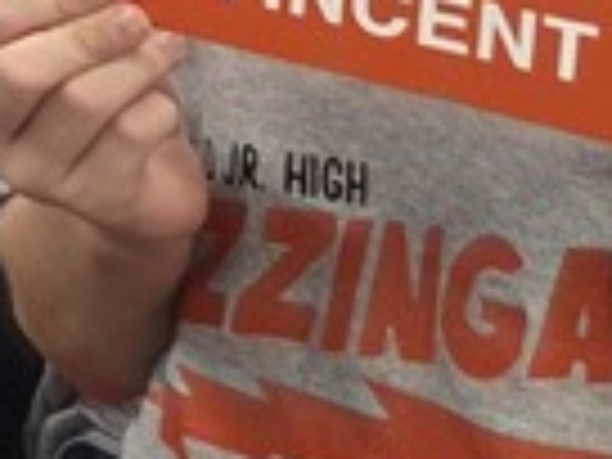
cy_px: -531
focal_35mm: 173
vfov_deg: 8.1
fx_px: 3059
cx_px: -1359
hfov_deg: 8.8
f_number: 1.8
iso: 250
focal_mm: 5.4
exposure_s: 1/120
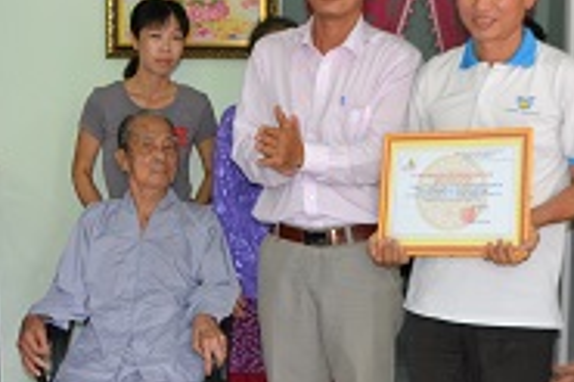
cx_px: 323
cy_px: 166
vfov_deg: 18.6
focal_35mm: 73
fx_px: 1163
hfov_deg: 27.7
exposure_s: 1/60
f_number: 3.5
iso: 800
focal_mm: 18
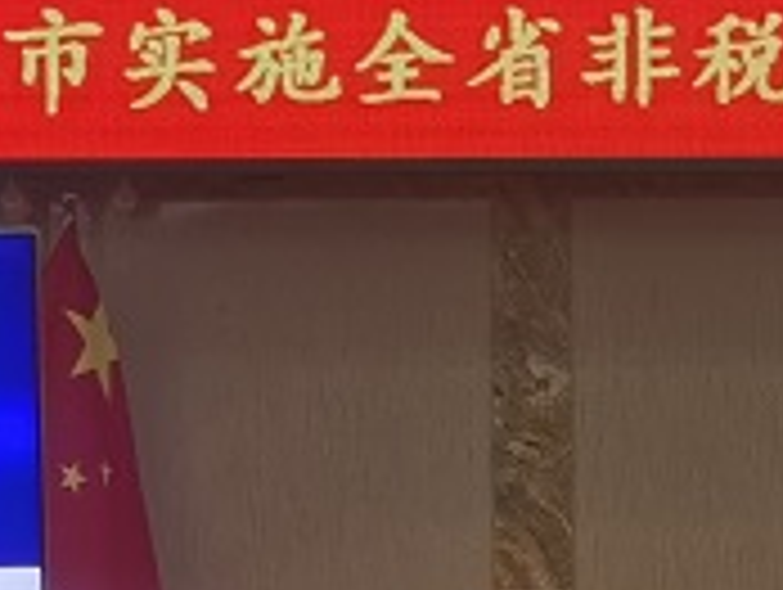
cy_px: 617
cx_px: 1040
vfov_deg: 5.1
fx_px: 6546
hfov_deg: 6.8
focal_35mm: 289
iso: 80
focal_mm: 5.56
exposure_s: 1/100
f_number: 1.6
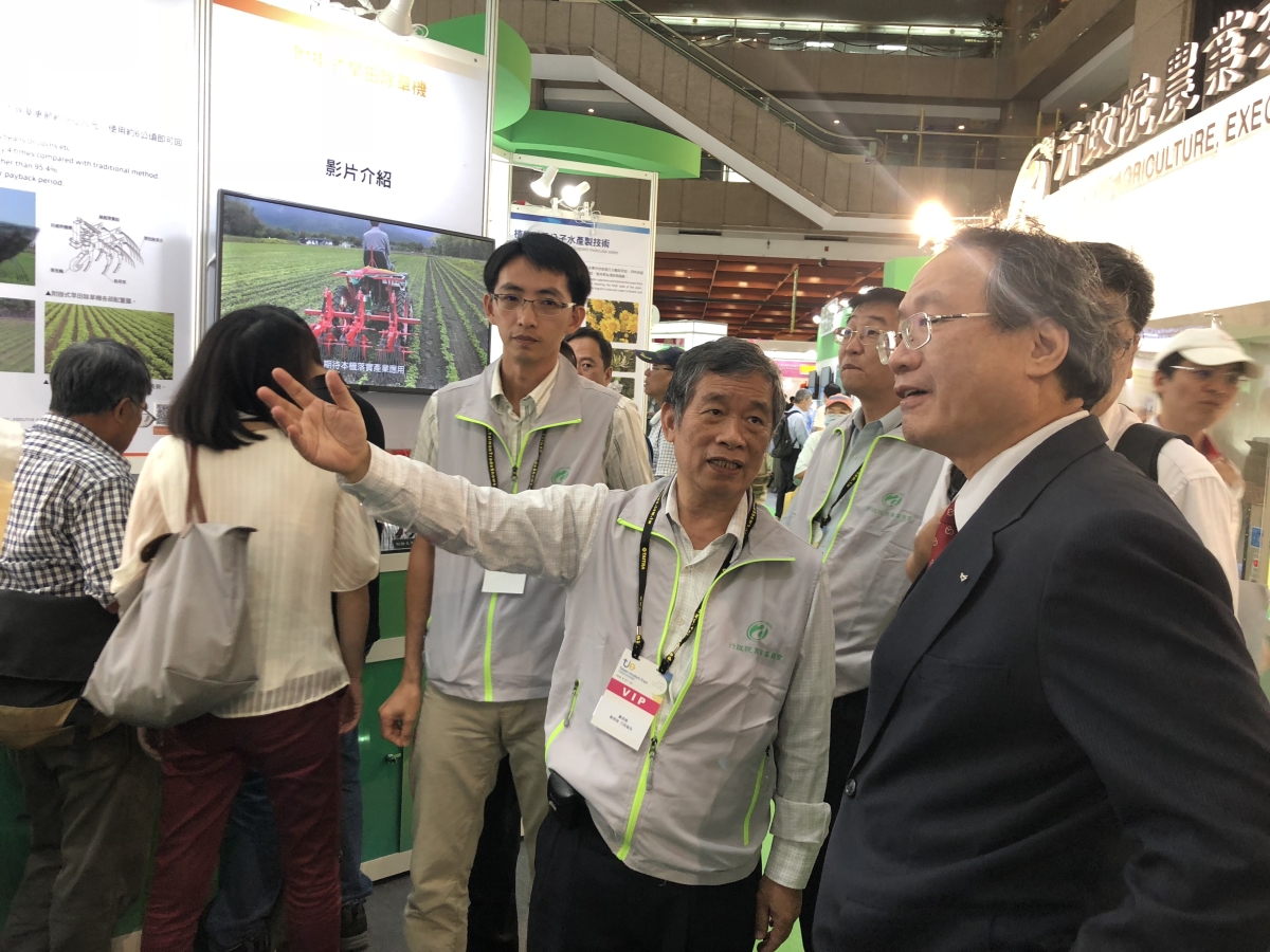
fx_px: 1027
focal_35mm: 28
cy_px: 476
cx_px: 635
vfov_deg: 49.7
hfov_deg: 63.4
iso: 32
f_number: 1.8
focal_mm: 4
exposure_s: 1/20
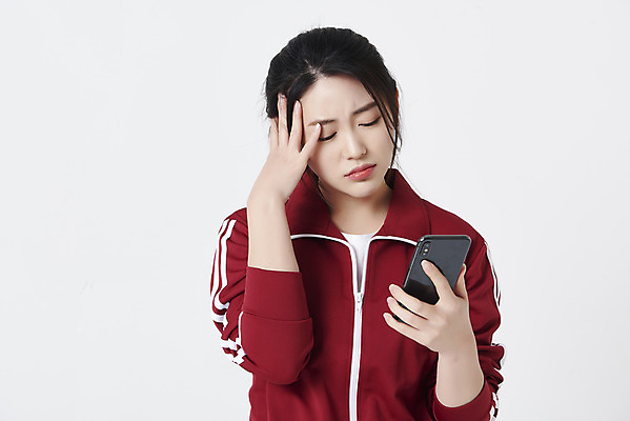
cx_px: 315
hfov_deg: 28.8
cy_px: 210
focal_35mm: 70
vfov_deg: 19.5
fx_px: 1226
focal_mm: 70
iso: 100
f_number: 13
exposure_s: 1/125
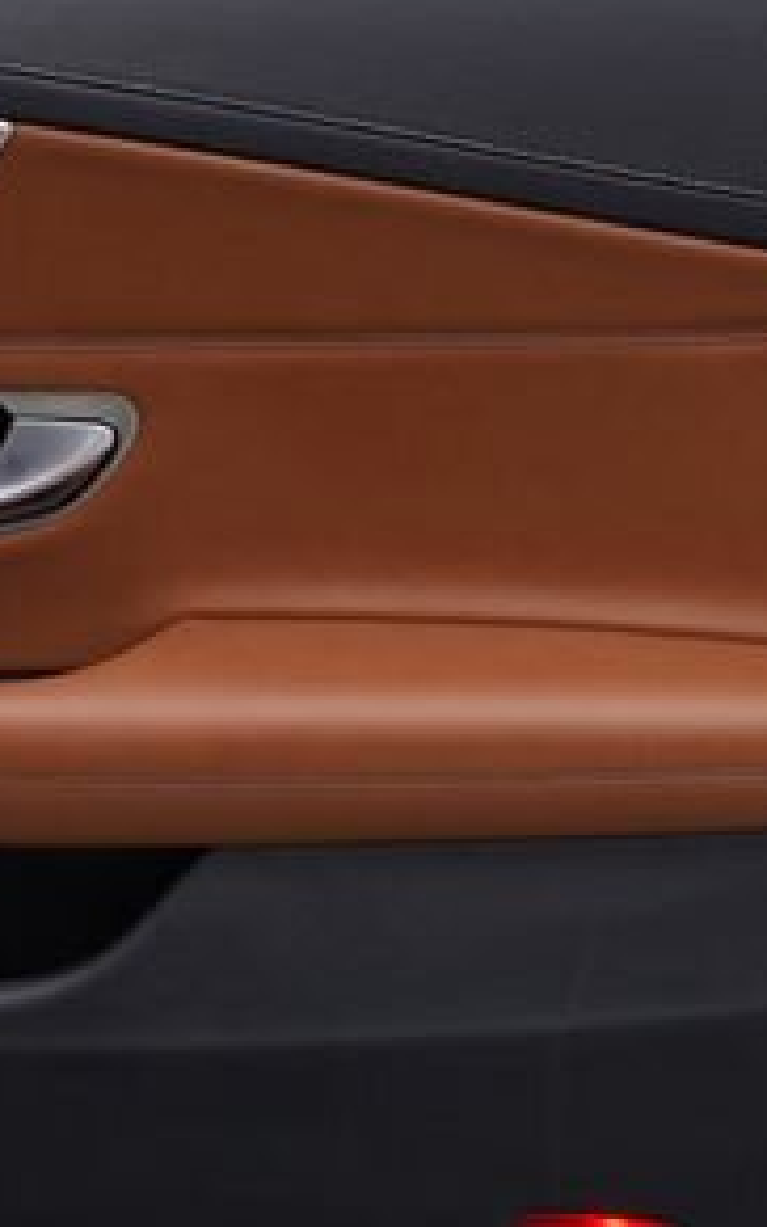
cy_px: 183
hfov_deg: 15.0
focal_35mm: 86
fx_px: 2875
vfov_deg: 23.6
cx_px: 88
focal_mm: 24
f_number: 5.6
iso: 100
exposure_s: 1/100
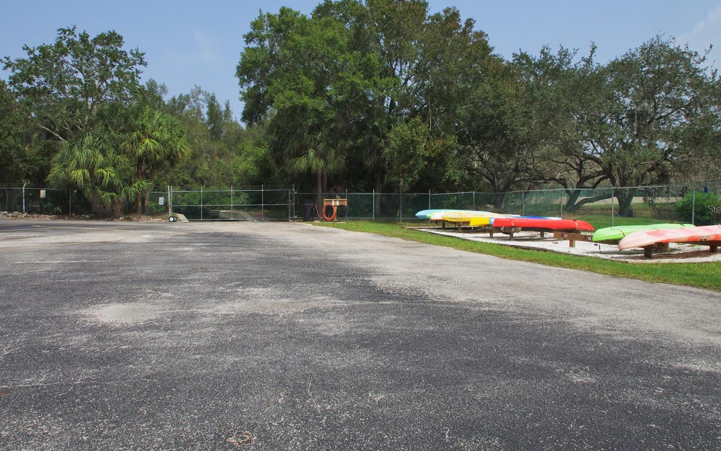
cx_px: 348
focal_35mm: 24
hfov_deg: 74.8
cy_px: 209
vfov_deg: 51.0
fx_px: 472
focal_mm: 14.38
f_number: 16
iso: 100
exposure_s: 1/125
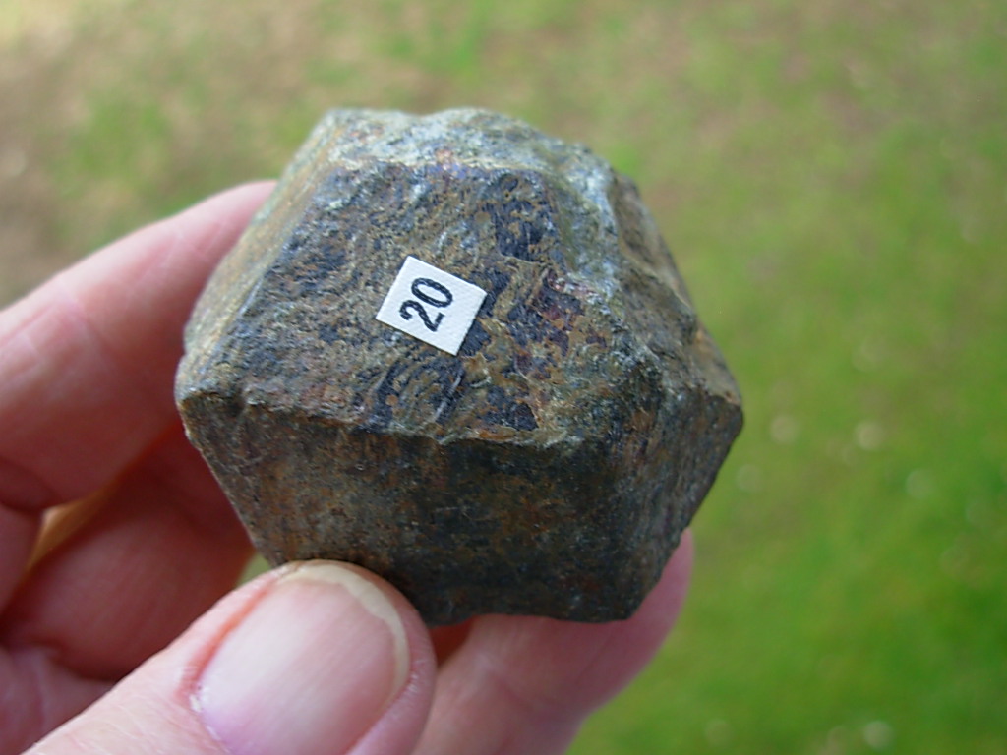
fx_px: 1105
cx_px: 504
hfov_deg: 49.0
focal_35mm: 38
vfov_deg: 37.7
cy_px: 378
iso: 50
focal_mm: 6.3
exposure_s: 1/132
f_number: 2.9
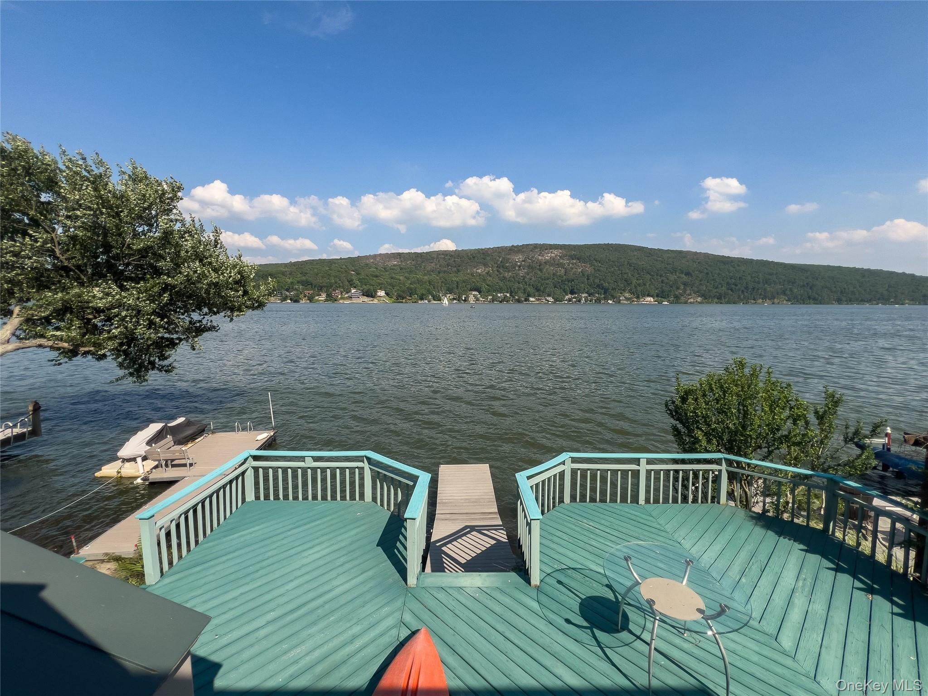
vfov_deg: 89.9
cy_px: 348
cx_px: 464
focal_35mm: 13
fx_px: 348
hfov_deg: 106.2
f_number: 1.8
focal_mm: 1.57
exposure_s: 1/1400
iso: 32
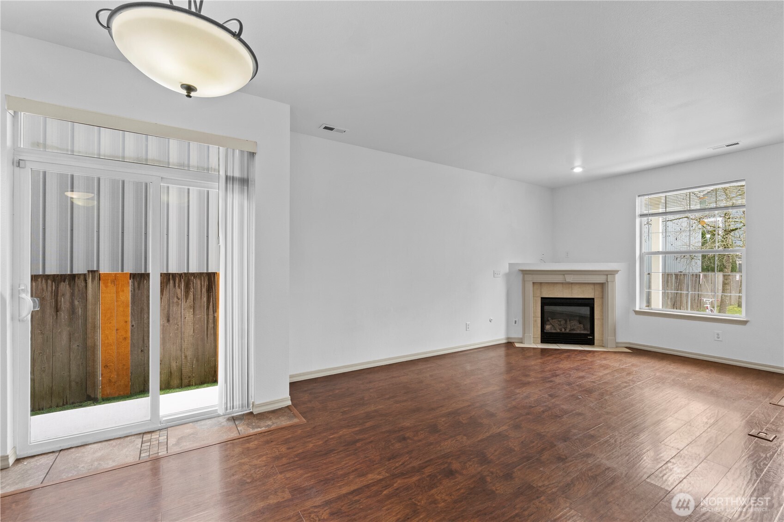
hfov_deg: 100.4
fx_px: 327
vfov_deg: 77.3
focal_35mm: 15
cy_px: 261
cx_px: 392
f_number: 9
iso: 400
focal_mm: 10
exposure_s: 1/5
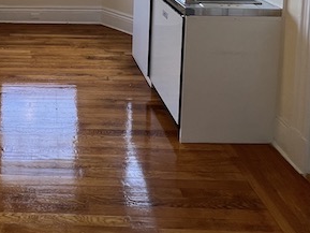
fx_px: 323
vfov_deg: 30.6
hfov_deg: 47.3
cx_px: 44
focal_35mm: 36
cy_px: -74
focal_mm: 1.57
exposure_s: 1/120
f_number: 1.8
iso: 40
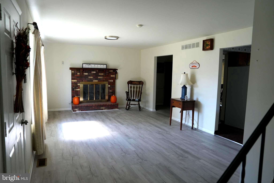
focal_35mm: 24
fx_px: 183
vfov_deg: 53.1
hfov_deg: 73.7
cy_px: 92
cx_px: 137
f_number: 4
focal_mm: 24
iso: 800
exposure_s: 1/160
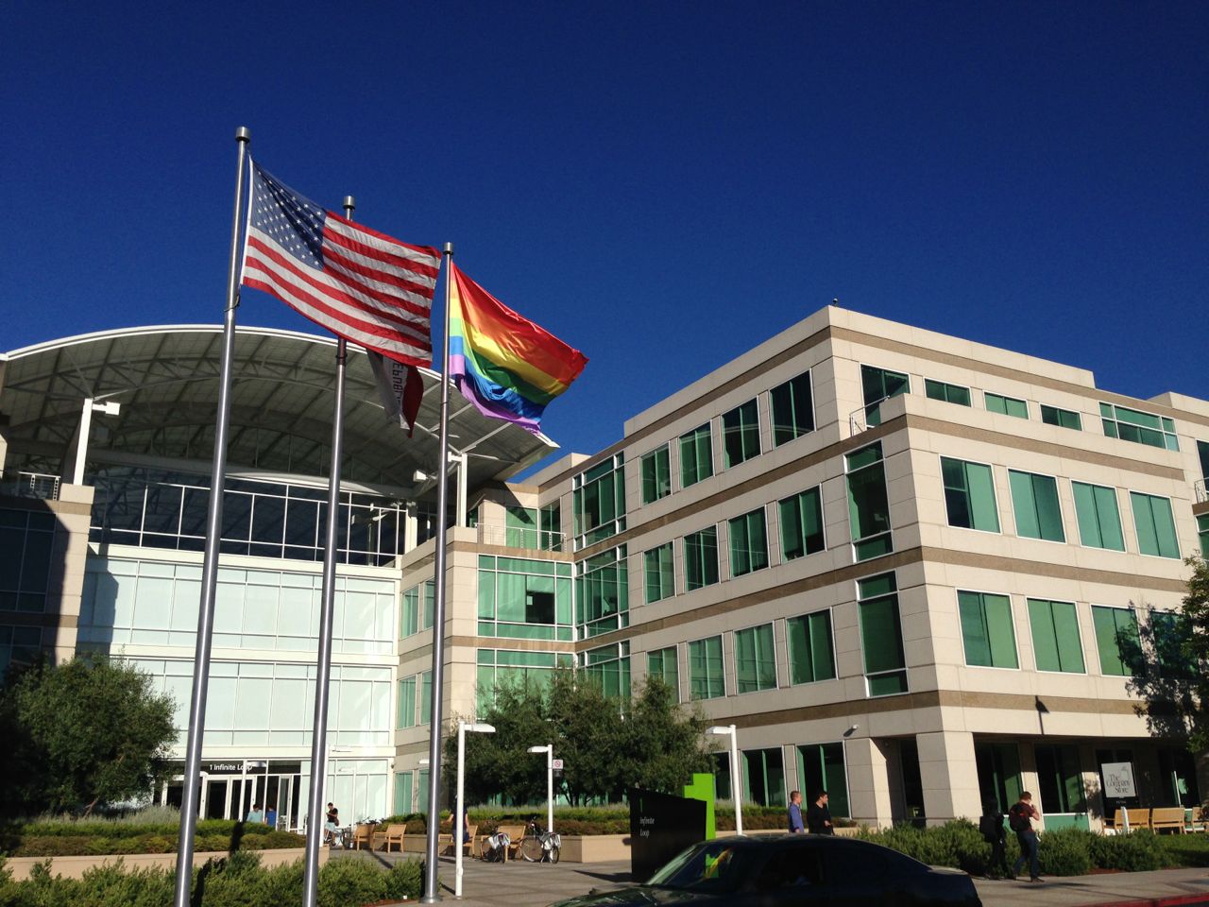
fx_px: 1153
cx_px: 604
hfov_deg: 55.4
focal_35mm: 33
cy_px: 454
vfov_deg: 42.9
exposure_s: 1/3876
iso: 50
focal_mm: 4.12
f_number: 2.4
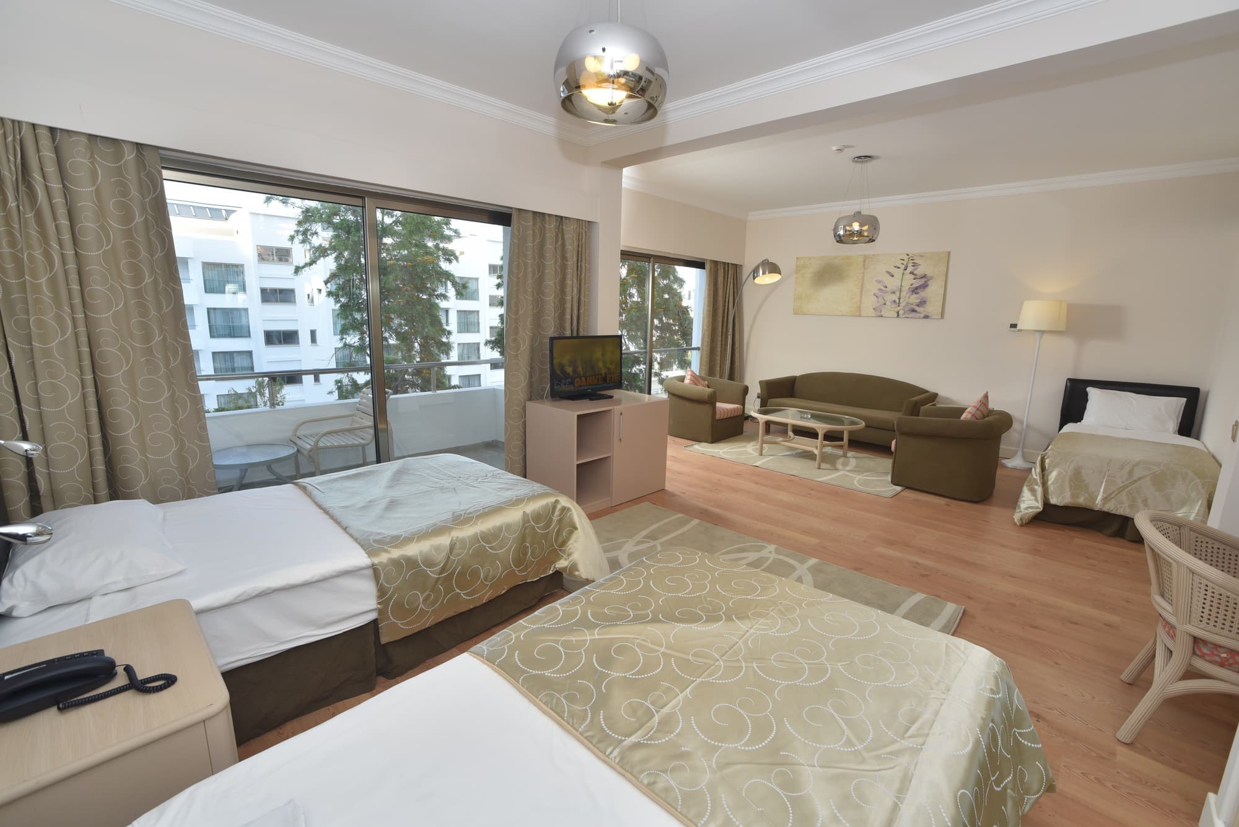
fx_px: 516
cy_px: 414
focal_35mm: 15
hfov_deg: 100.4
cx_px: 620
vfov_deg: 77.4
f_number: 13
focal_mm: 15
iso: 400
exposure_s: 1/60
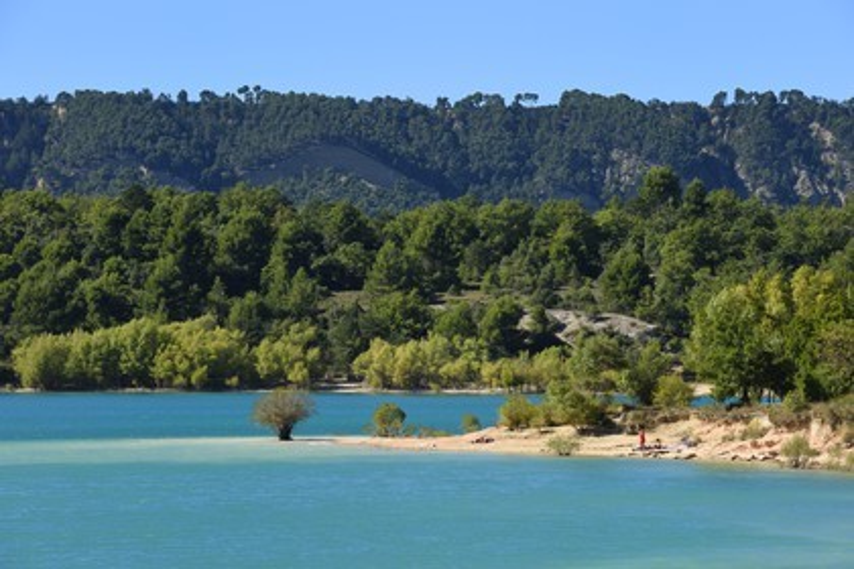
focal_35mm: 200
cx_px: 427
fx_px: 4744
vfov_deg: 6.9
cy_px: 284
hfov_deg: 10.3
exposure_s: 1/250
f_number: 14
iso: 400
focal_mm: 200
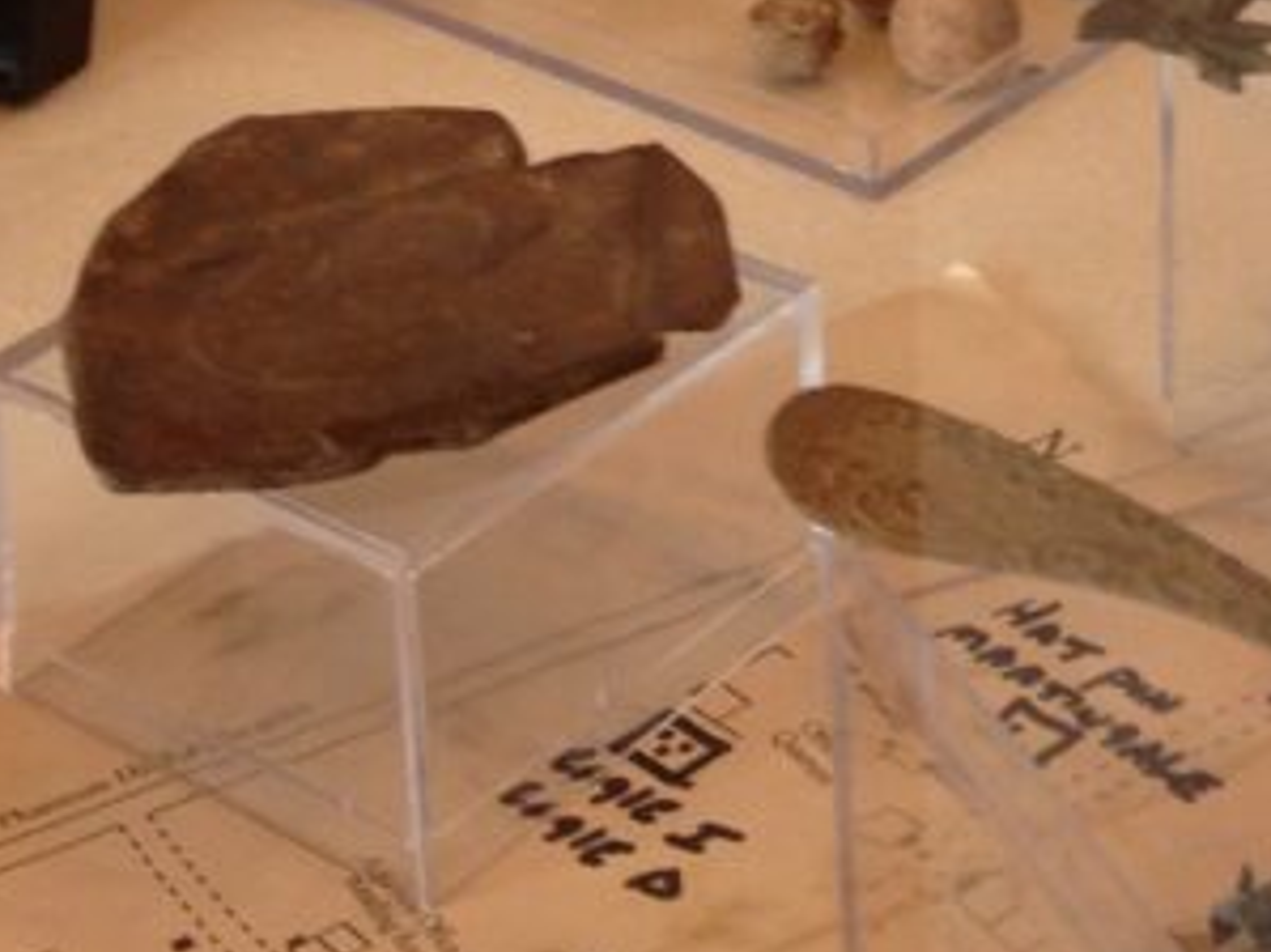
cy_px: -591
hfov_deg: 16.2
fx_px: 4404
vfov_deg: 11.7
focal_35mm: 120
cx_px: 1105
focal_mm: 4.28
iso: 50
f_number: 2.4
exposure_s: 1/40
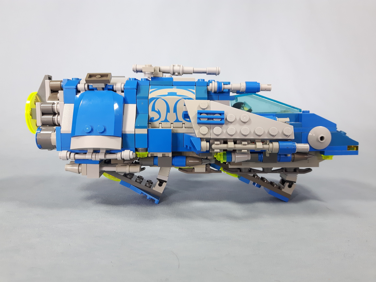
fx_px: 337
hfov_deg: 58.4
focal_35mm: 31
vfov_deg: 45.4
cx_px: 188
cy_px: 141
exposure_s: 1/33
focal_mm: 3.7
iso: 64
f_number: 1.9
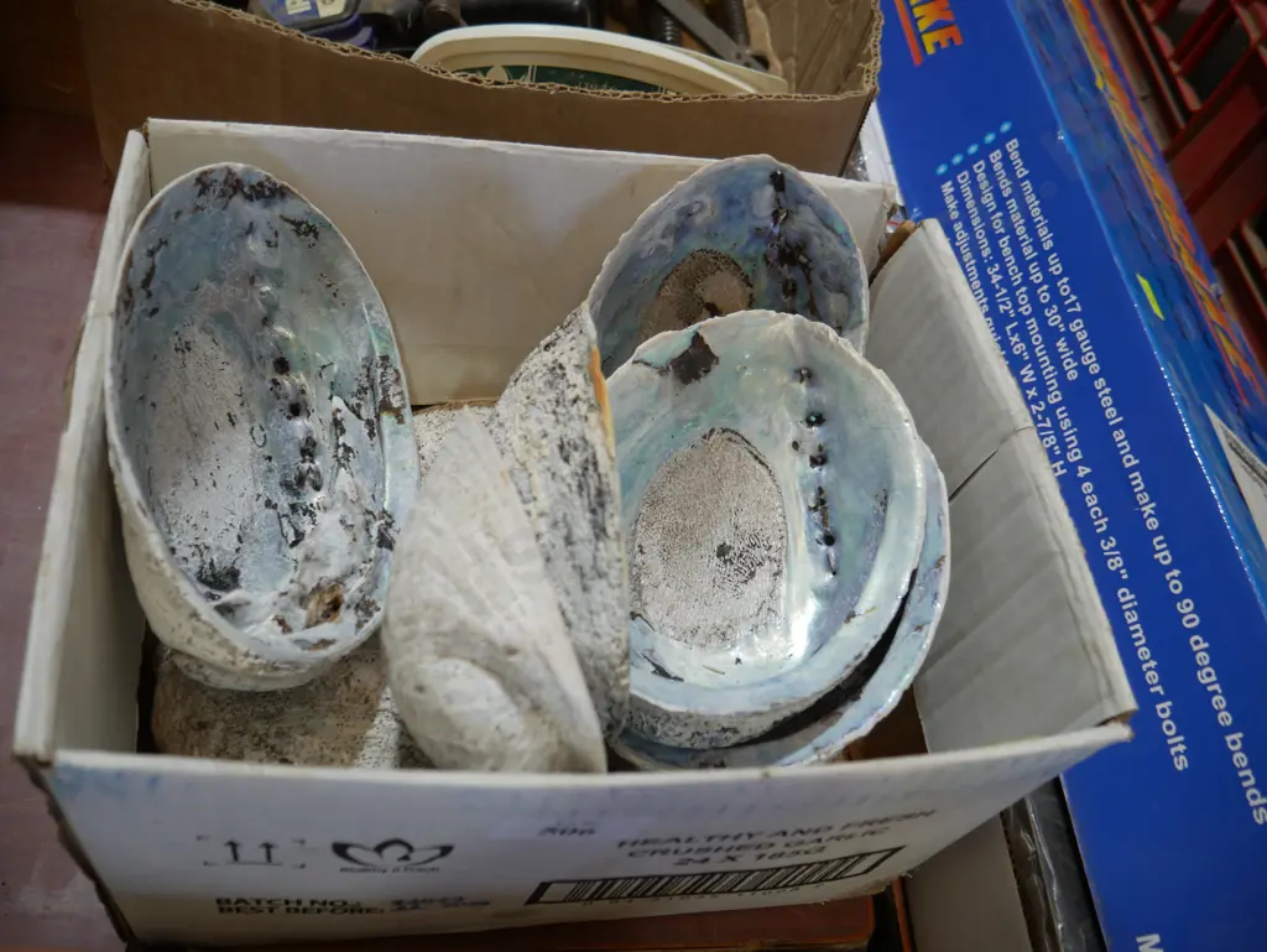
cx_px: 634
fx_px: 1025
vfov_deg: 49.8
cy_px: 476
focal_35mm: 28
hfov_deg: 63.4
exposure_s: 1/100
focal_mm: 14
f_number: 3.5
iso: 200
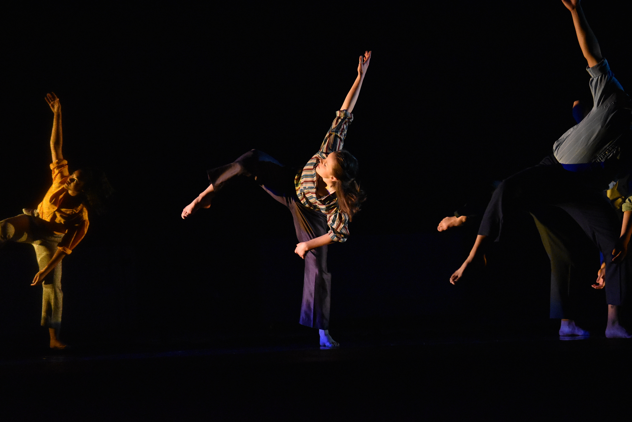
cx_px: 316
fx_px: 2424
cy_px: 211
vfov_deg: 10.0
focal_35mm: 138
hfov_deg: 14.9
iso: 5000
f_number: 4.5
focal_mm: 92
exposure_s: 1/400
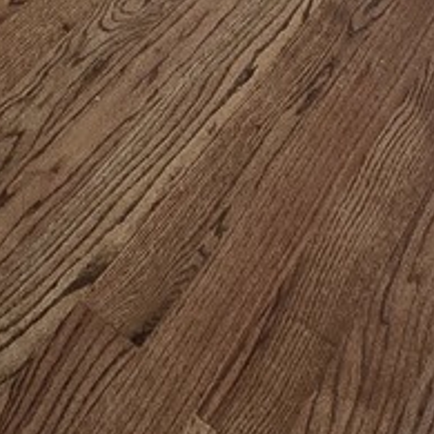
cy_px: -699
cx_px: -122
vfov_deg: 13.1
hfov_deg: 19.0
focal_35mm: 85
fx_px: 1206
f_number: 2.2
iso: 100
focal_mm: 2.2
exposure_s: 1/120
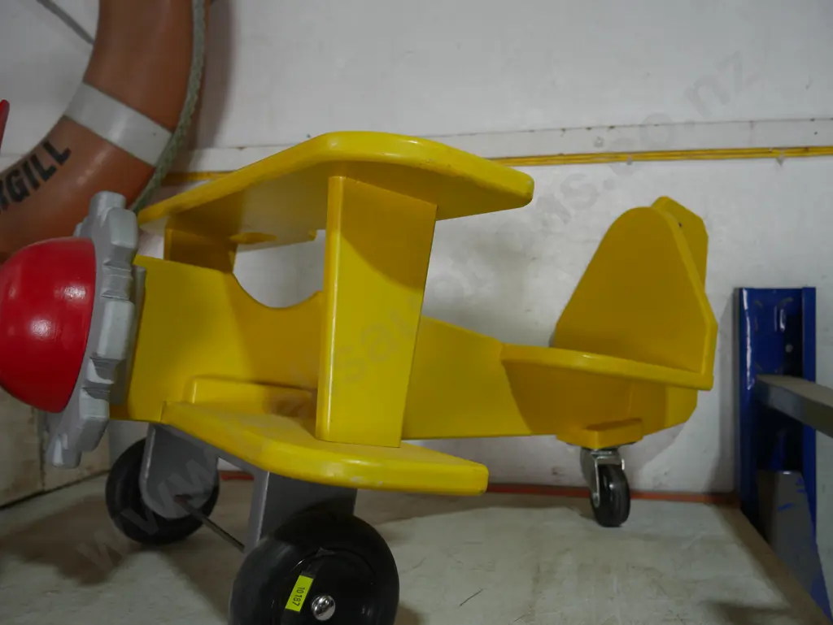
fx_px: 770
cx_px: 416
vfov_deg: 44.2
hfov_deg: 56.8
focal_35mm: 32
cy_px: 312
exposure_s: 1/80
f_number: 3.6
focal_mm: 16
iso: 200
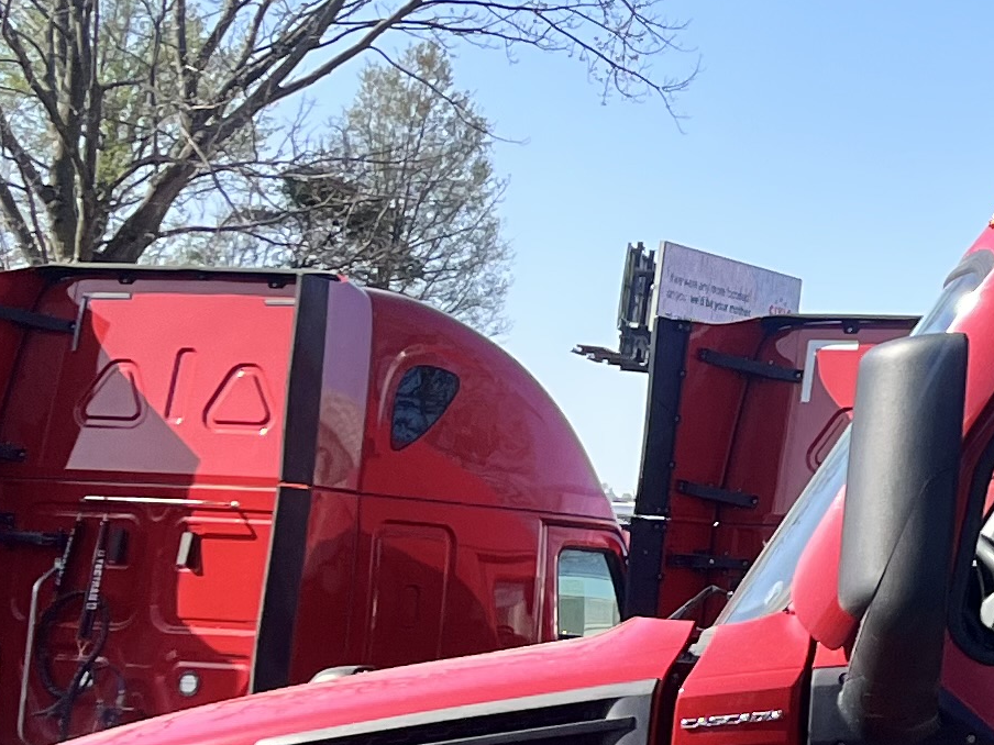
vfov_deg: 12.8
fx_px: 3331
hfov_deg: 14.6
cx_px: 1868
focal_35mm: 116
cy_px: 282
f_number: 1.6
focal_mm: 5.1
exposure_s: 1/2222
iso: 50
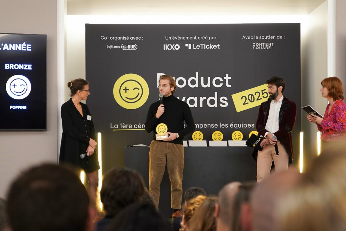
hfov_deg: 20.6
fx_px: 952
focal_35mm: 99
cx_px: 173
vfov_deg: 13.8
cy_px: 116
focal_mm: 66
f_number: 2.8
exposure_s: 1/125
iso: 2000
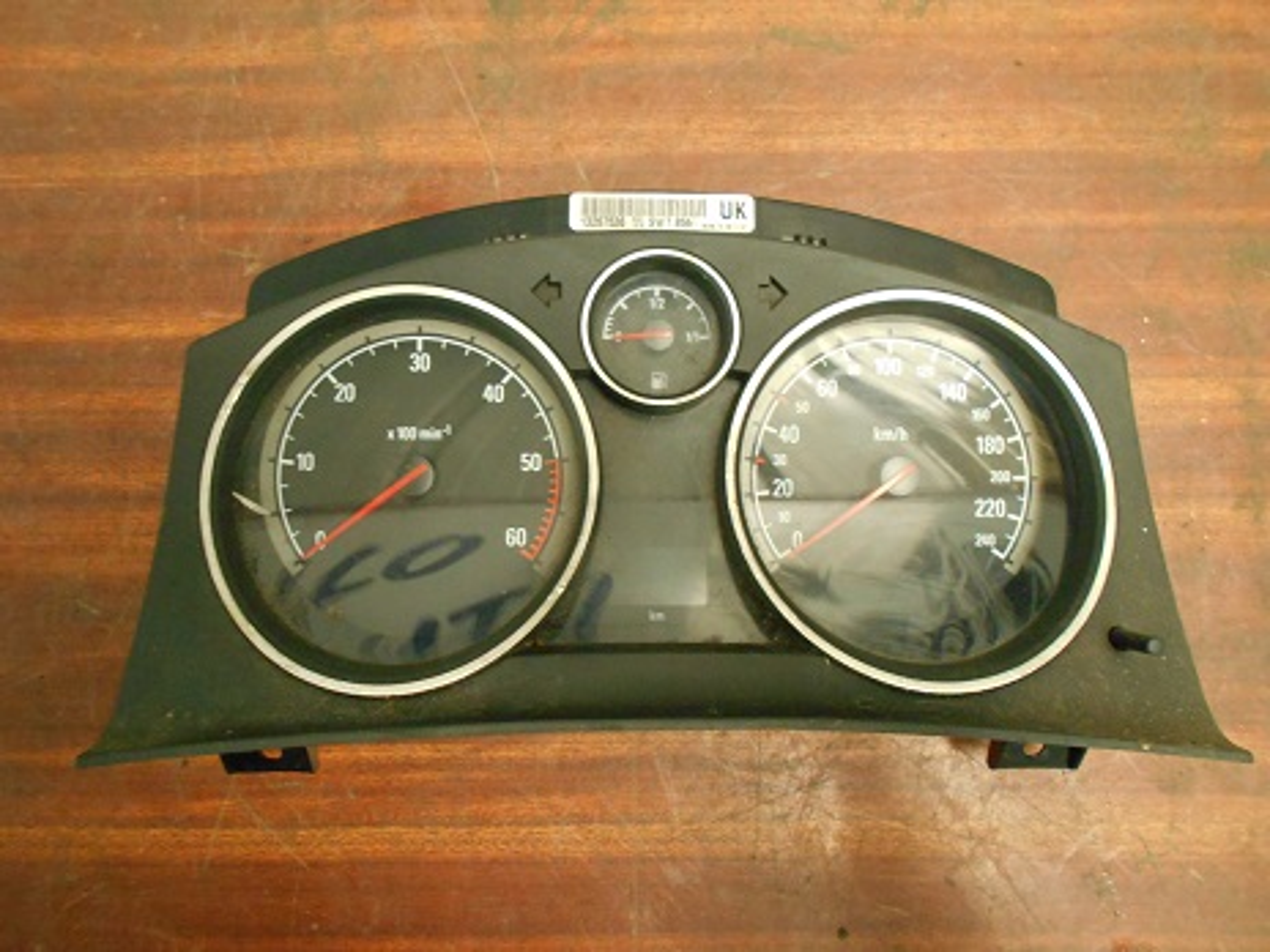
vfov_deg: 53.1
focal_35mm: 26
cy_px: 476
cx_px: 635
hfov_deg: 67.3
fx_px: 954
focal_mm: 4.6
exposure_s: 1/25
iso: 720
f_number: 3.2
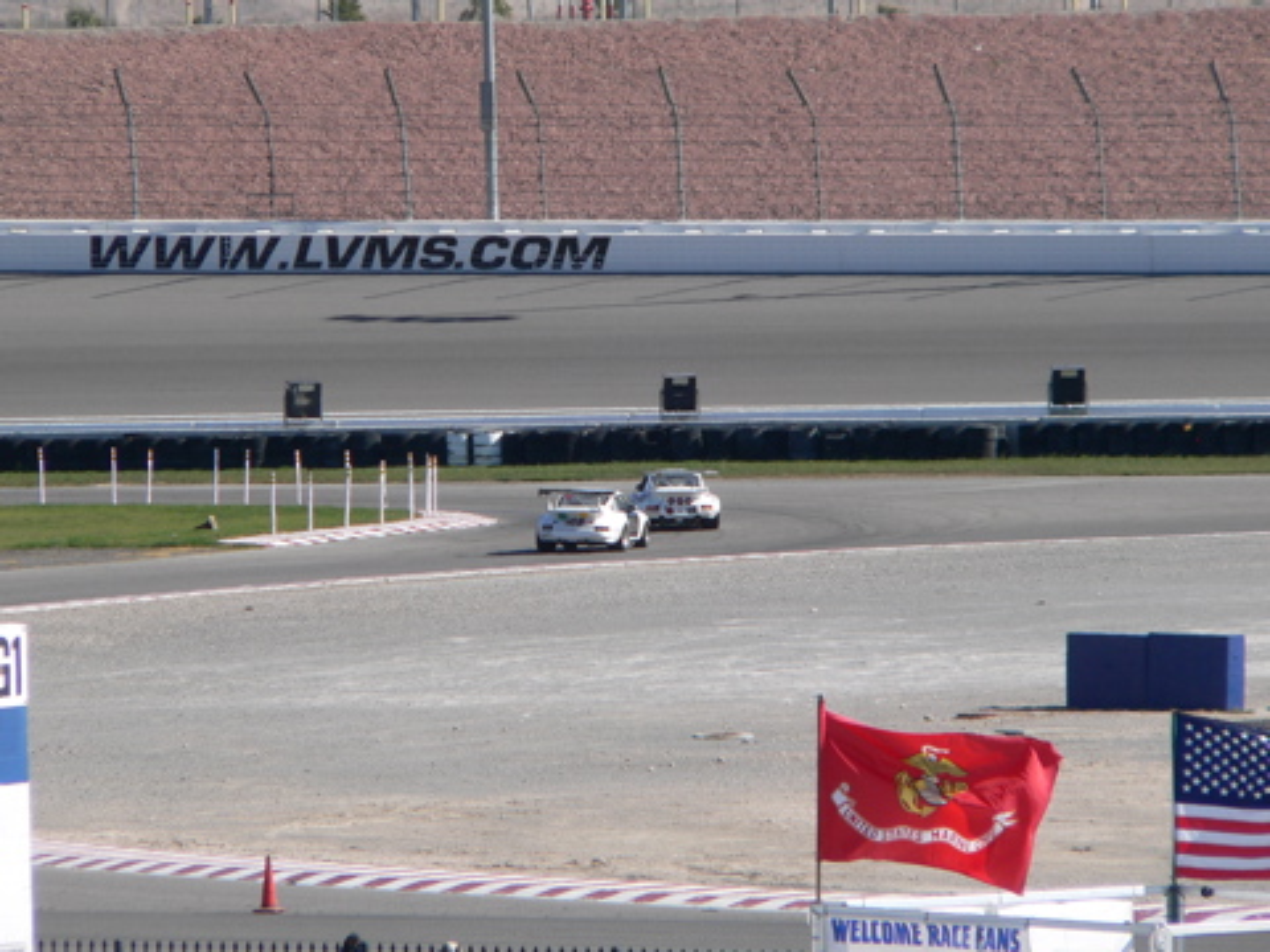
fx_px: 15849
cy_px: 476
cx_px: 635
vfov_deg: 3.4
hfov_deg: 4.6
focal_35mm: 432
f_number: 5.2
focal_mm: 72
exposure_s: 1/500
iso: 80
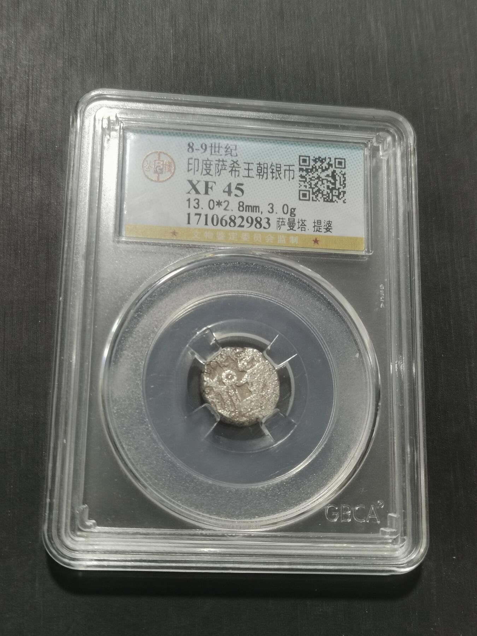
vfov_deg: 40.4
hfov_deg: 30.9
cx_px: 238
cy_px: 318
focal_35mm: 47
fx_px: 864
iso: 100
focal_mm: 5.58
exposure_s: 1/100
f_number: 1.8
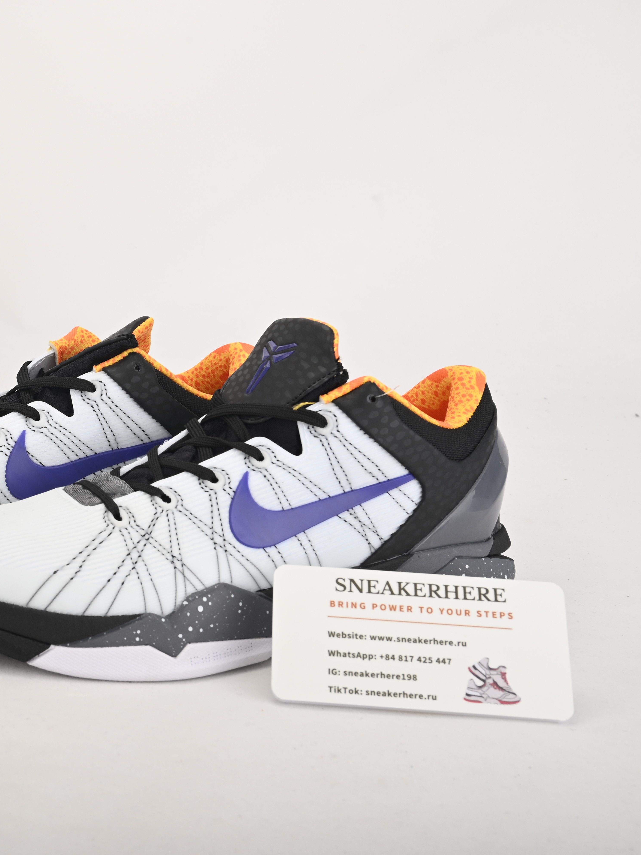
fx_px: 1432
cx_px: 35
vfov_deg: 33.2
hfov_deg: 24.3
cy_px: 428
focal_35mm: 58
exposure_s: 1/200
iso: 100
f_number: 13
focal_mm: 40
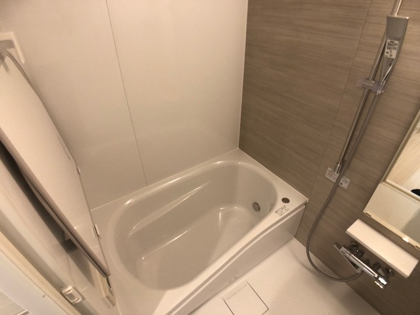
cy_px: 158
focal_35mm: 28
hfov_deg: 63.4
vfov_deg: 49.7
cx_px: 210
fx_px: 340
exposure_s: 1/17
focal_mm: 3.99
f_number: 1.8
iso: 50
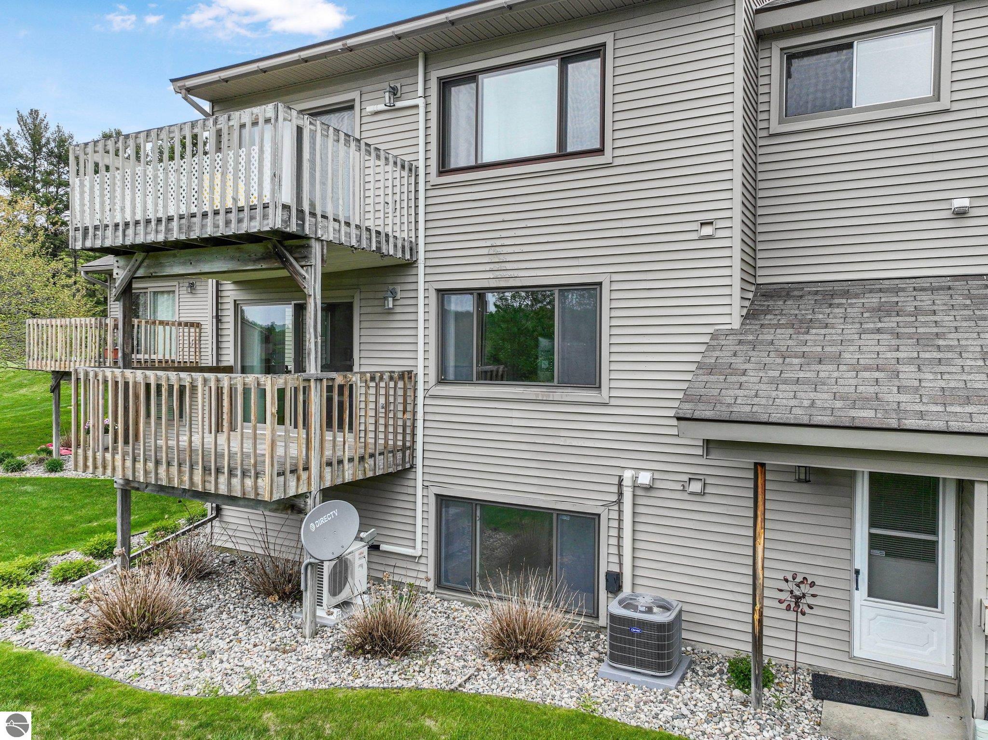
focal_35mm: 24
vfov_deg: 56.8
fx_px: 685
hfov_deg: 71.6
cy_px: 370
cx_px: 494
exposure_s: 1/500
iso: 300
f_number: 2.8
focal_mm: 12.29
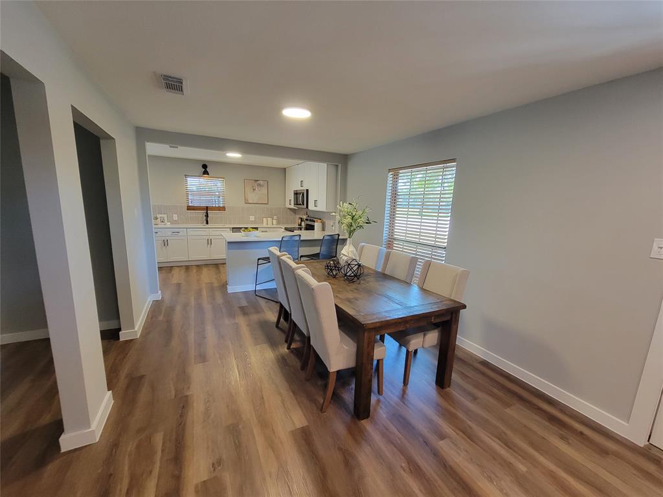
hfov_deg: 106.2
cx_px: 332
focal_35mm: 13
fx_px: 249
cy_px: 248
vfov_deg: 89.9
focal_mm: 2.2
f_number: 2.2
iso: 320
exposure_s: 1/60
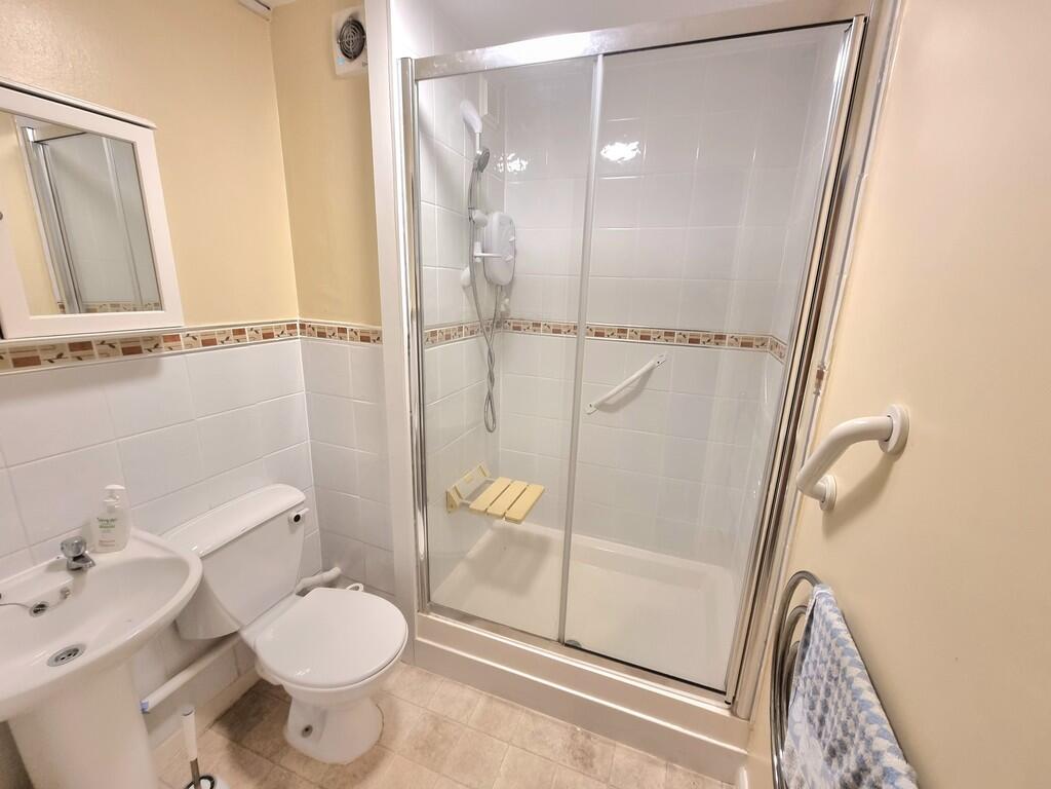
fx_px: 395
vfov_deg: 89.9
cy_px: 394
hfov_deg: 106.2
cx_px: 526
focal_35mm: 13
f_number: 2.2
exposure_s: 1/50
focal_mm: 2.2
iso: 320
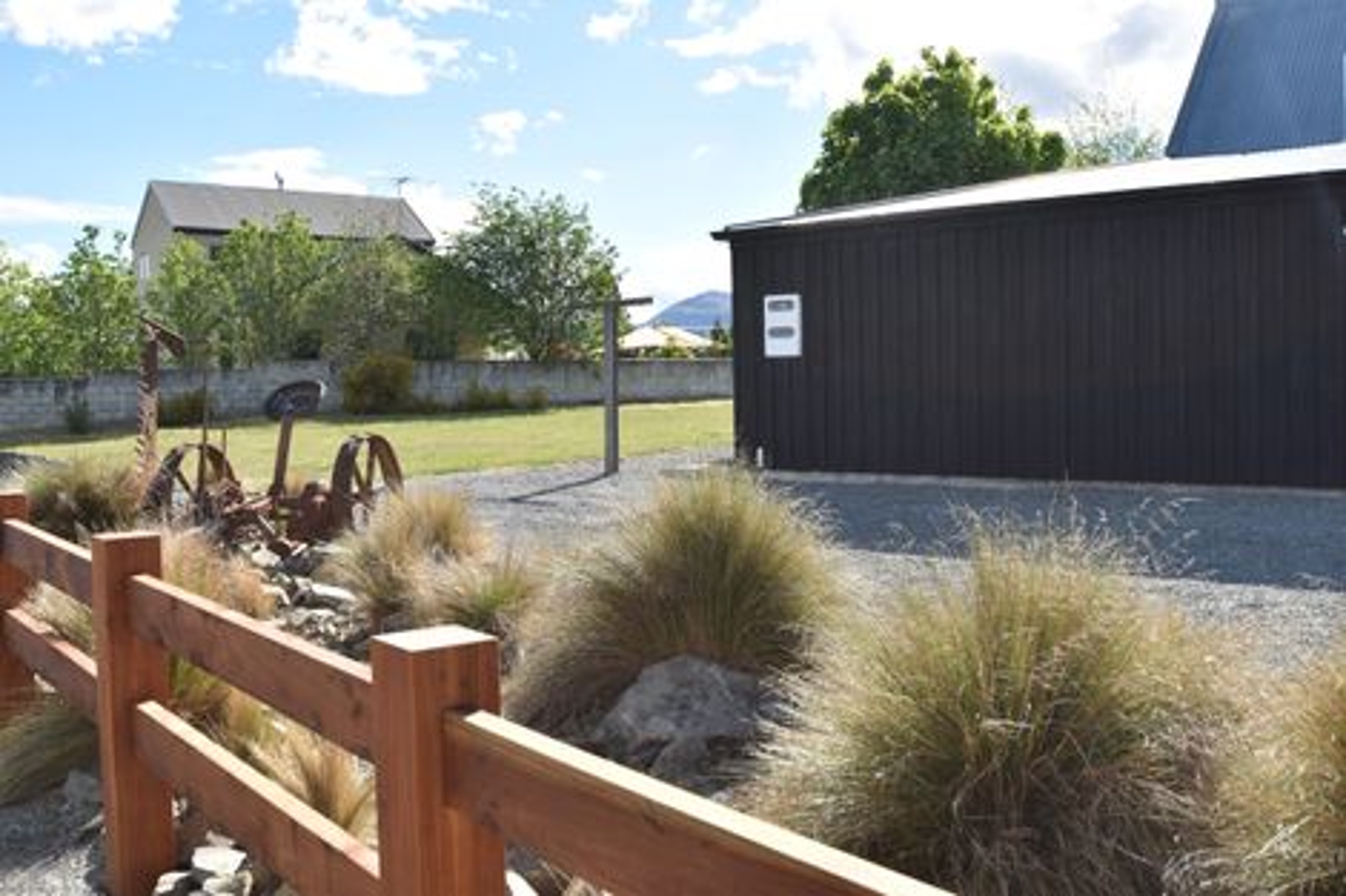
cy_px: 448
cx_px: 673
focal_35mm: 33
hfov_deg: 57.2
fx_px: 1233
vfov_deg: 39.9
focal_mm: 22
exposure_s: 1/320
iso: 200
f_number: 9
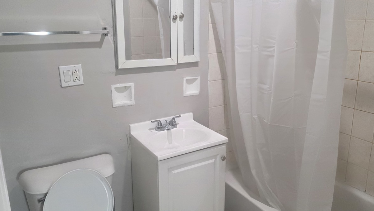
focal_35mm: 30
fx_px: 298
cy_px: 98
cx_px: 193
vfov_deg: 38.9
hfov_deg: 64.3
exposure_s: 1/120
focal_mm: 6.3
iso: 320
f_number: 1.7
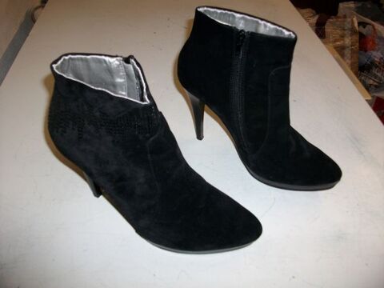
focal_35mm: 32
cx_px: 192
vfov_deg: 44.2
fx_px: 355
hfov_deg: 56.8
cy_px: 144
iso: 125
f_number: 2.9
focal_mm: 5.7
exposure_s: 1/40
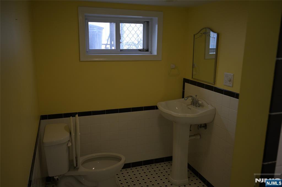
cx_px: 141
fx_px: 239
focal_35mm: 30
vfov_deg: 42.9
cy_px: 94
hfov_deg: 61.1
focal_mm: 30.5
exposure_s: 1/320
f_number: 4
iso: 800
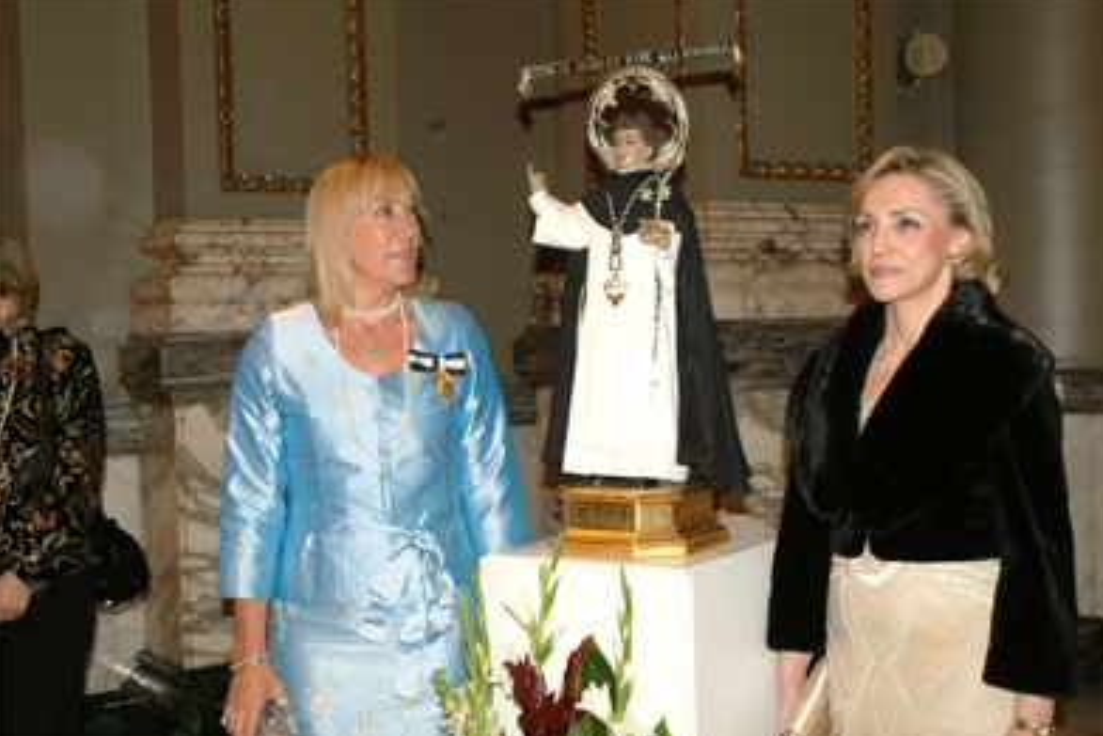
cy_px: 365
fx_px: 1364
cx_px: 559
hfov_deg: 44.0
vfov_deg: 30.2
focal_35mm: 45
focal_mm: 29
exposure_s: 1/60
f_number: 5.6
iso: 400
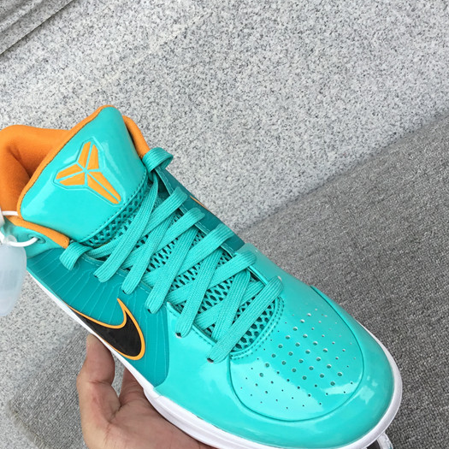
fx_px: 690
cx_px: 166
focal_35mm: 47
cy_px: 278
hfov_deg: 35.8
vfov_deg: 35.9
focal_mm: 3.3
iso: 25
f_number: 2.4
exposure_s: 1/422
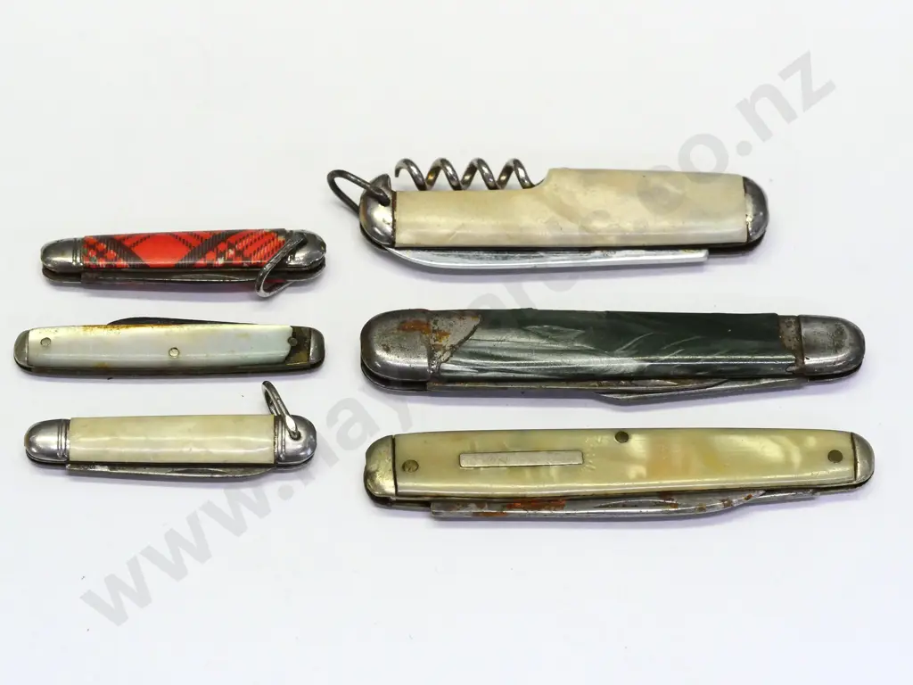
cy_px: 342
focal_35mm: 120
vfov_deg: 12.3
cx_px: 456
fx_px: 3165
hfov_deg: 16.4
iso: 3200
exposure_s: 1/250
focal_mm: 60
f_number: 5.6
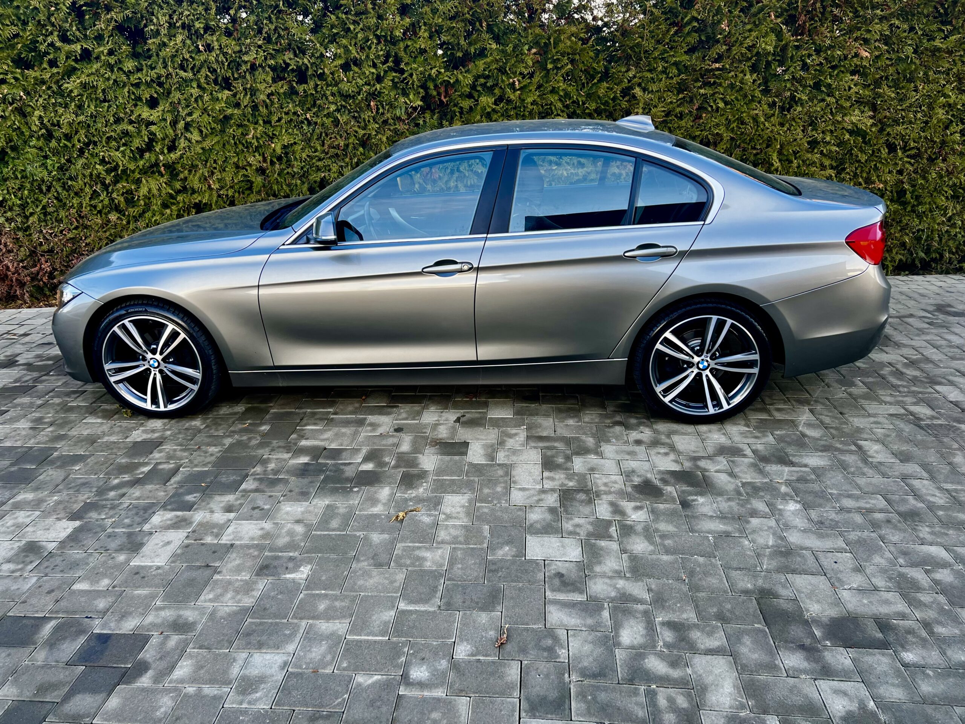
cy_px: 362
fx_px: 725
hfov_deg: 67.3
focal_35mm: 26
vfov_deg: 53.1
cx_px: 482
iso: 40
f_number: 1.5
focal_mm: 5.7
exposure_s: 1/188
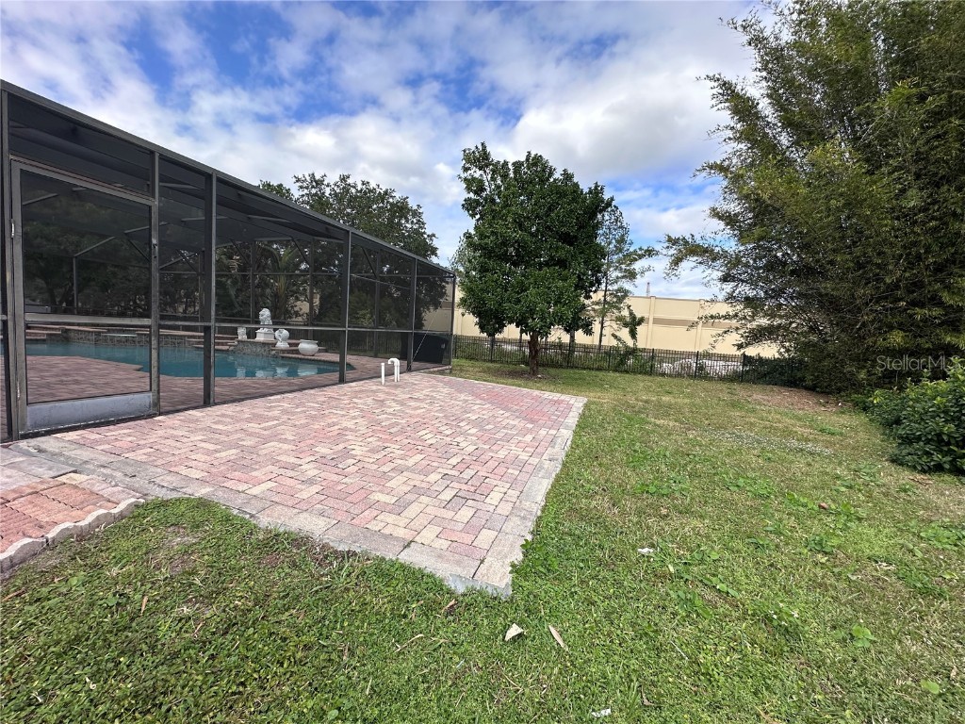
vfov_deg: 85.7
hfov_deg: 102.1
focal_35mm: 14
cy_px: 362
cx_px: 482
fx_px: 390
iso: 50
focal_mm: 2.22
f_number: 2.2
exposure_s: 1/972
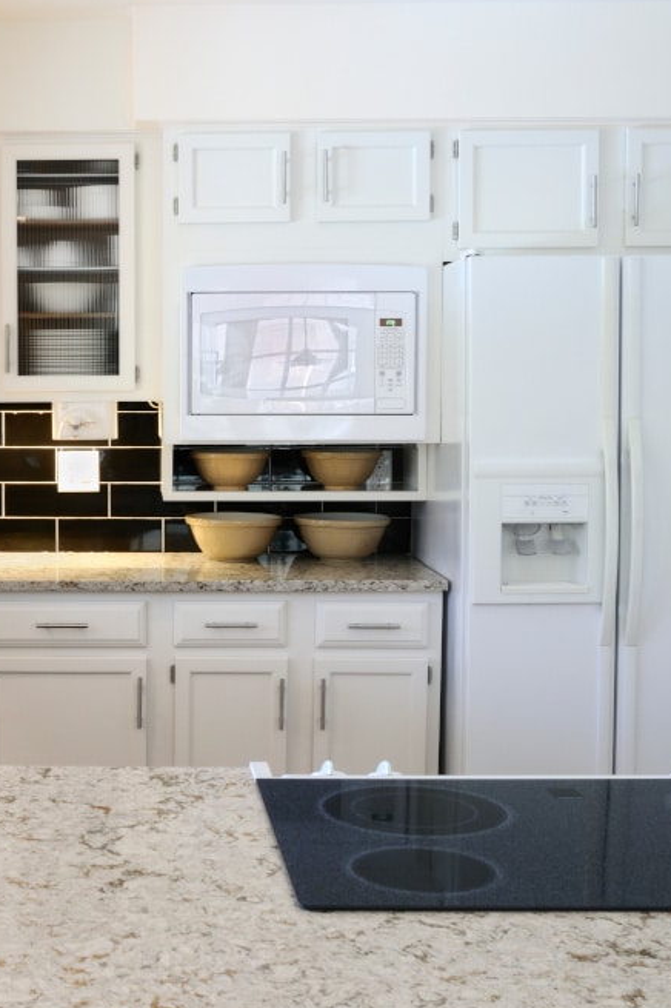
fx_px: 1539
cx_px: 60
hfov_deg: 23.9
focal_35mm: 55
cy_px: 504
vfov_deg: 36.3
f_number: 9.5
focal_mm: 24
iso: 200
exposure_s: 2
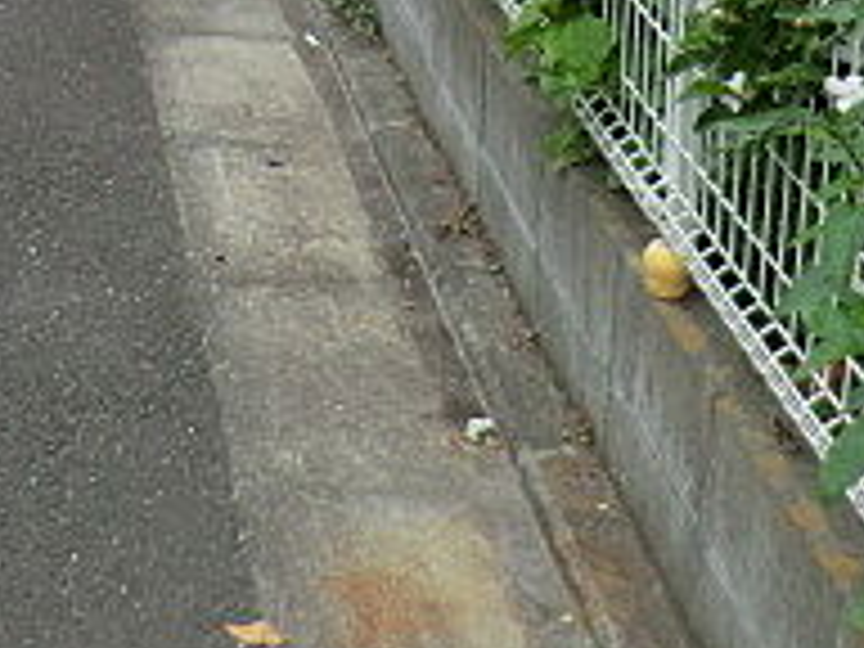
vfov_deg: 18.0
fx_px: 1997
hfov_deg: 24.4
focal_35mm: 80
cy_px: -9
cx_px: 450
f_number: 3.2
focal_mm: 4.3
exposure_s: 1/500
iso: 80
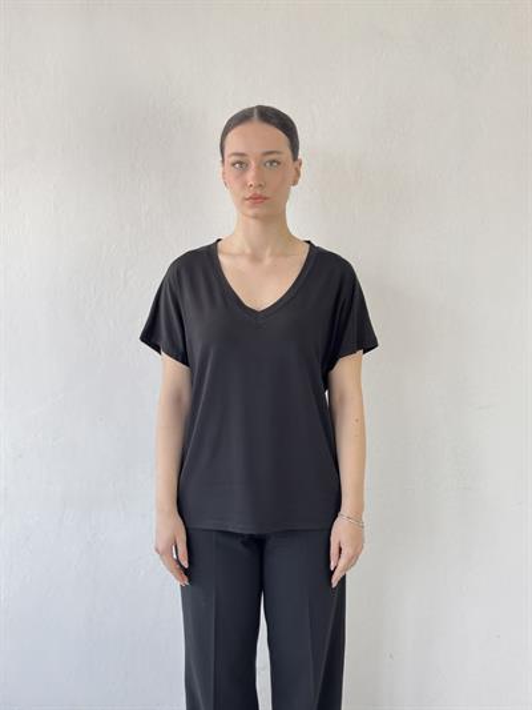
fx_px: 983
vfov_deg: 39.6
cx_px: 266
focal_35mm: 48
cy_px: 355
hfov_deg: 30.3
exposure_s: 1/100
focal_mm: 6.76
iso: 100
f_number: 1.78
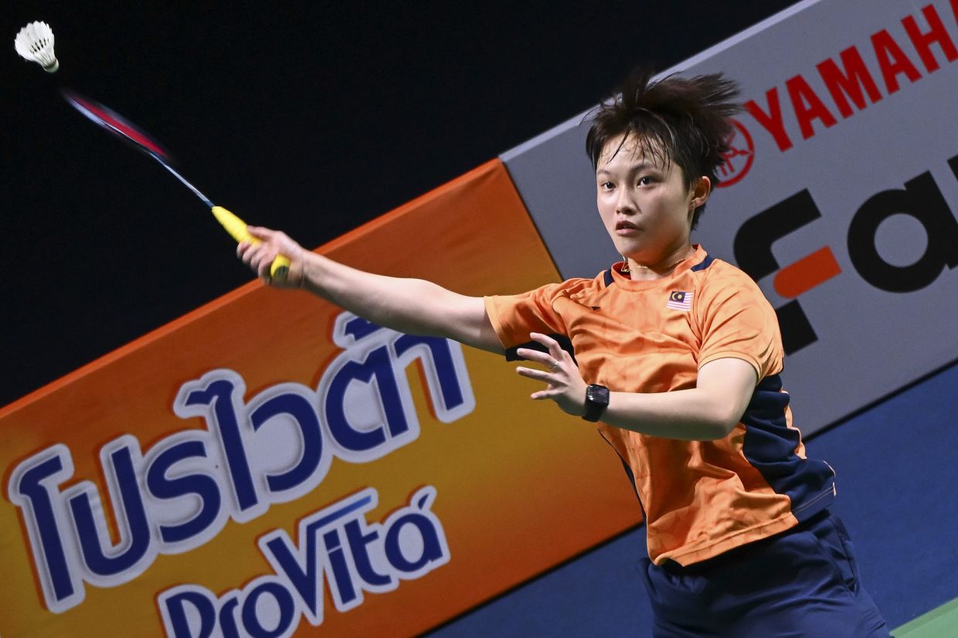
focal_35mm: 370
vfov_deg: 3.7
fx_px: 9843
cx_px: 479
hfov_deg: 5.6
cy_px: 319
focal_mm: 370
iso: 2500
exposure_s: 1/640
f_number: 6
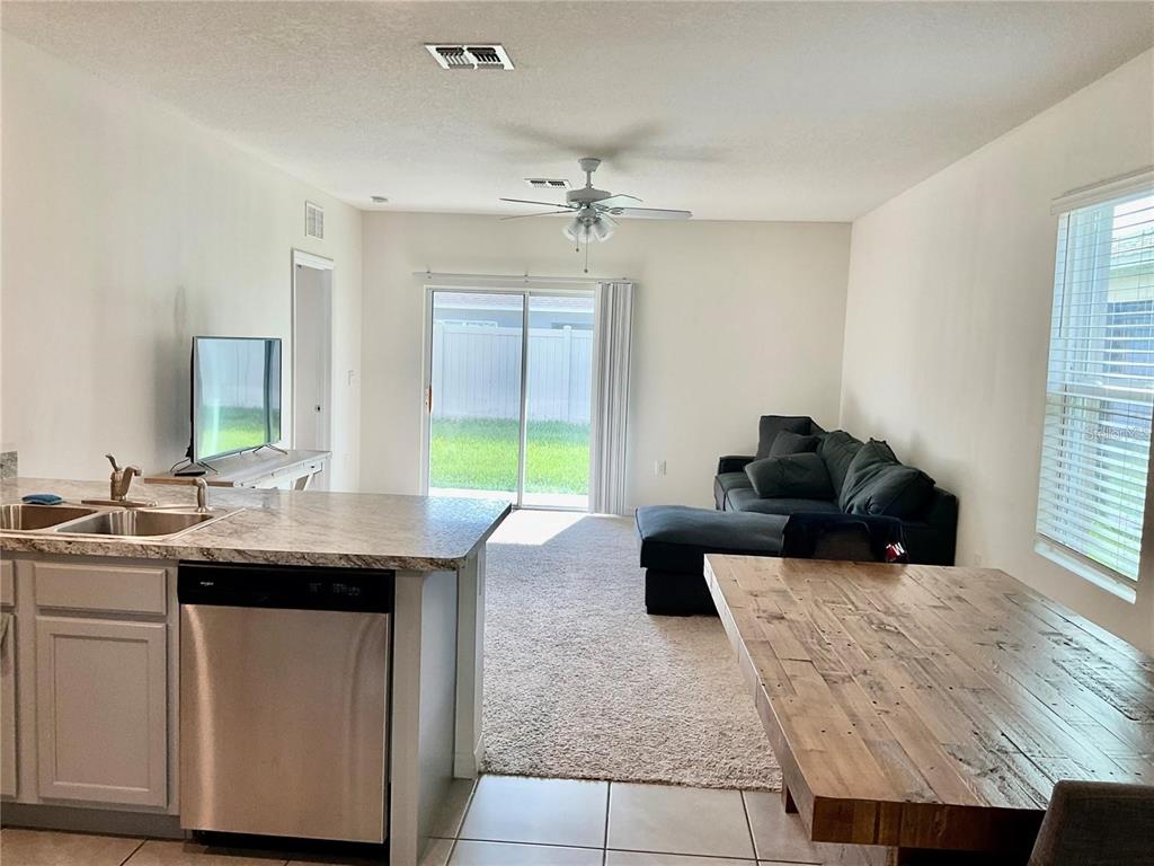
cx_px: 577
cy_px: 433
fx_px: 967
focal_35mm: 29
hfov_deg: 61.7
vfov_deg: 48.2
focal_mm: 3
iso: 50
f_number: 1.8
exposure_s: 1/120
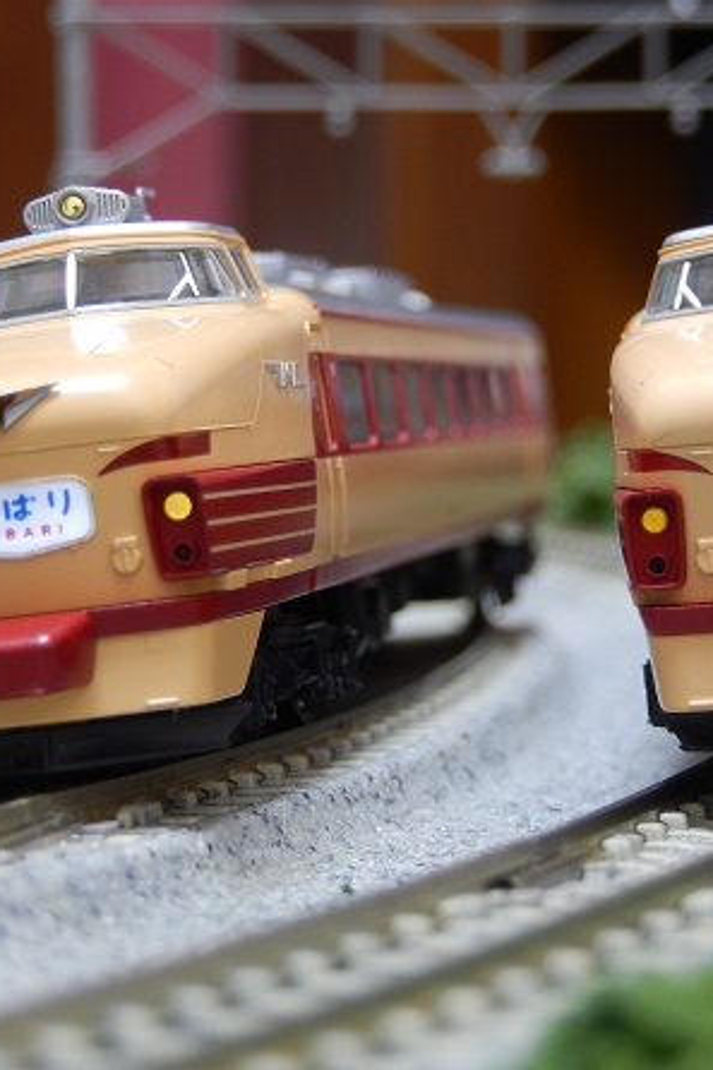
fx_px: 3954
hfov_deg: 10.3
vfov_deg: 15.4
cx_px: 423
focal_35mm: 133
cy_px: 535
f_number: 5.2
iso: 200
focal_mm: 17
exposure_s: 1/2.5
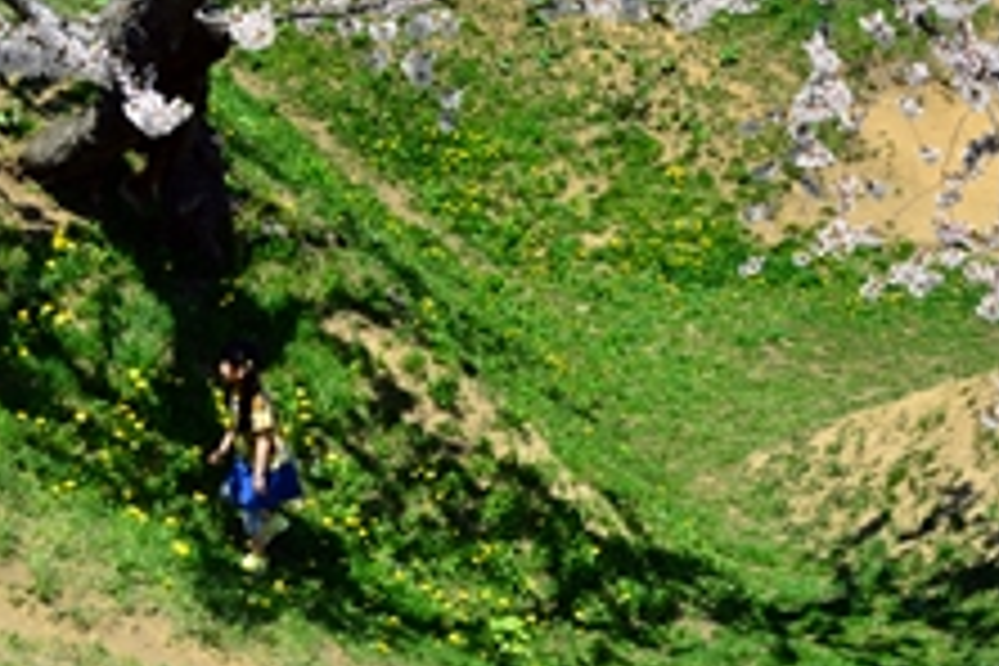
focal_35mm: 63
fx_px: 1748
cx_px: 522
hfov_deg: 31.9
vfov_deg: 21.2
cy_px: 83
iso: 400
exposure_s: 1/2500
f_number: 6.3
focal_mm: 35
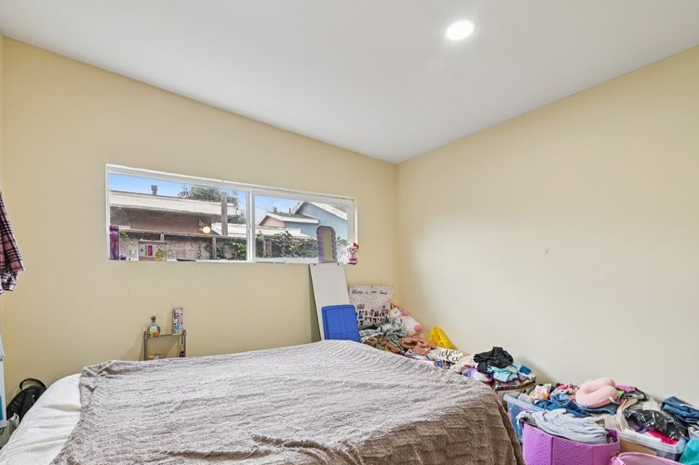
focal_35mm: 17
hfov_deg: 92.4
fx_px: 330
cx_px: 289
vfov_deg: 70.0
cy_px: 264
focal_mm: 14
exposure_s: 1/6
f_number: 8
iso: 250
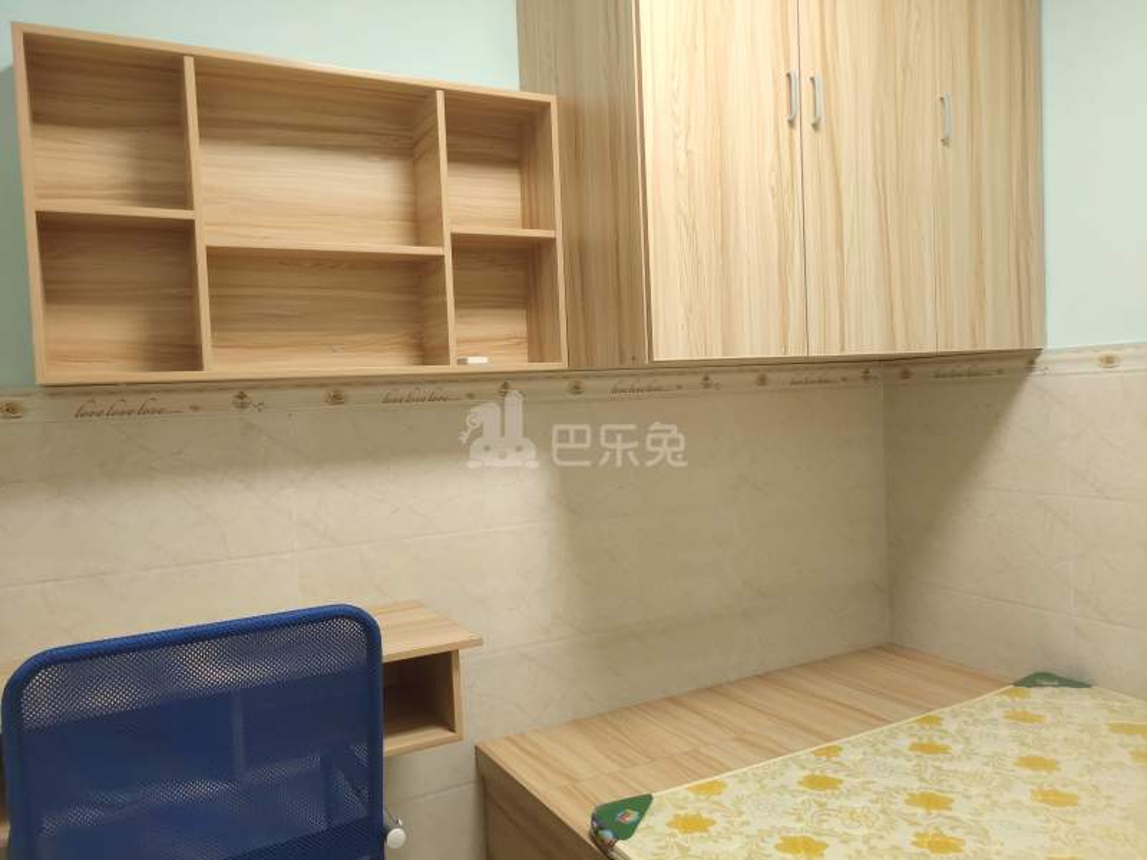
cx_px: 574
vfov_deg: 46.8
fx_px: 994
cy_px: 430
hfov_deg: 60.0
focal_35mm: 30
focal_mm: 4.35
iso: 227
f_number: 1.79
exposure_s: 1/50
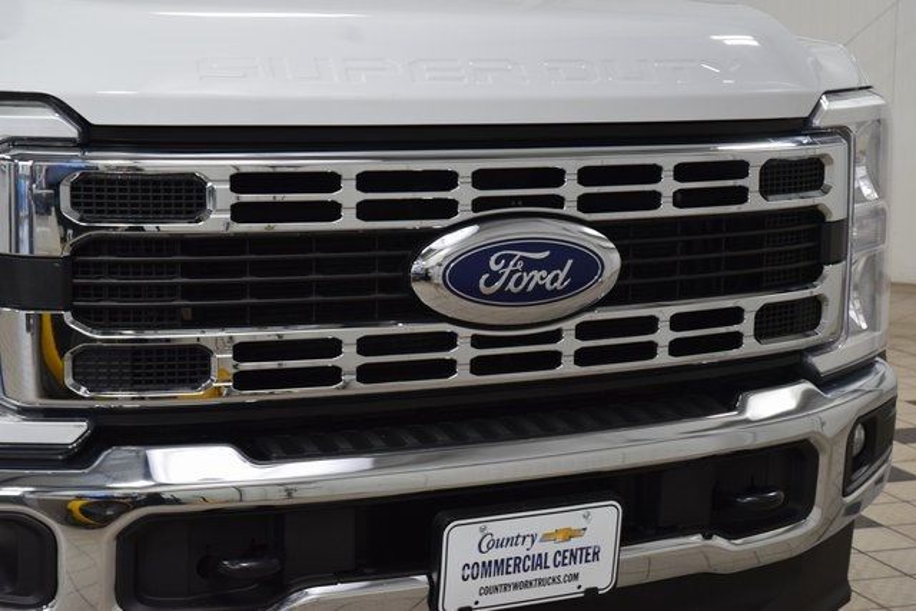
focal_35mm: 69
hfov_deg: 29.2
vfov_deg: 19.7
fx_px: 1756
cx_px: 458
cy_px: 306
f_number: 8
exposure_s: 1/60
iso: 1600
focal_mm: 46
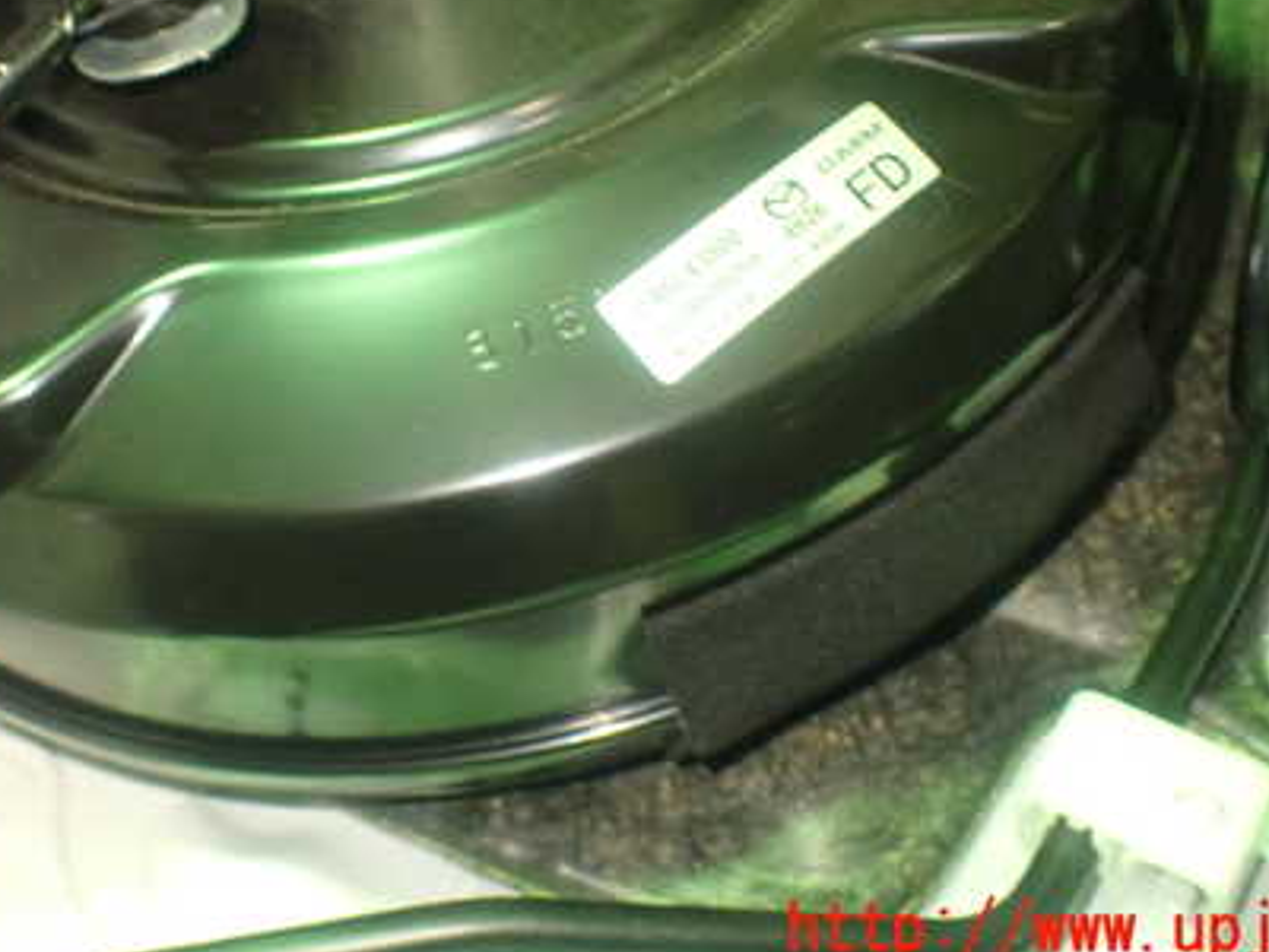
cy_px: 257
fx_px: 1650
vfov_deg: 31.7
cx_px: 552
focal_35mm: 45
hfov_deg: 42.0
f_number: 2.3
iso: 800
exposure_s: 1/40
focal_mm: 5.4
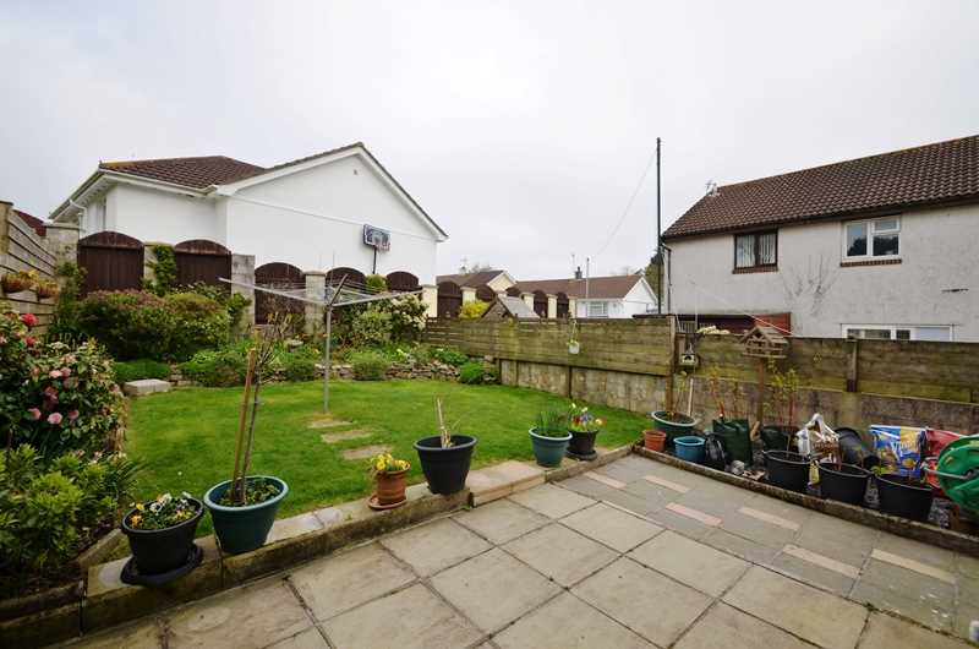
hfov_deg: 100.5
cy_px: 324
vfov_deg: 77.1
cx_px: 490
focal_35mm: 15
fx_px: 407
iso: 100
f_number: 7.1
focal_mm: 10
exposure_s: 1/200
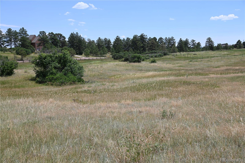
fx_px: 299
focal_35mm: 44
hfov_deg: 44.5
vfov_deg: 30.4
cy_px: 82
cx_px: 122
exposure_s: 1/400
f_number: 7.1
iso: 100
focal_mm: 44
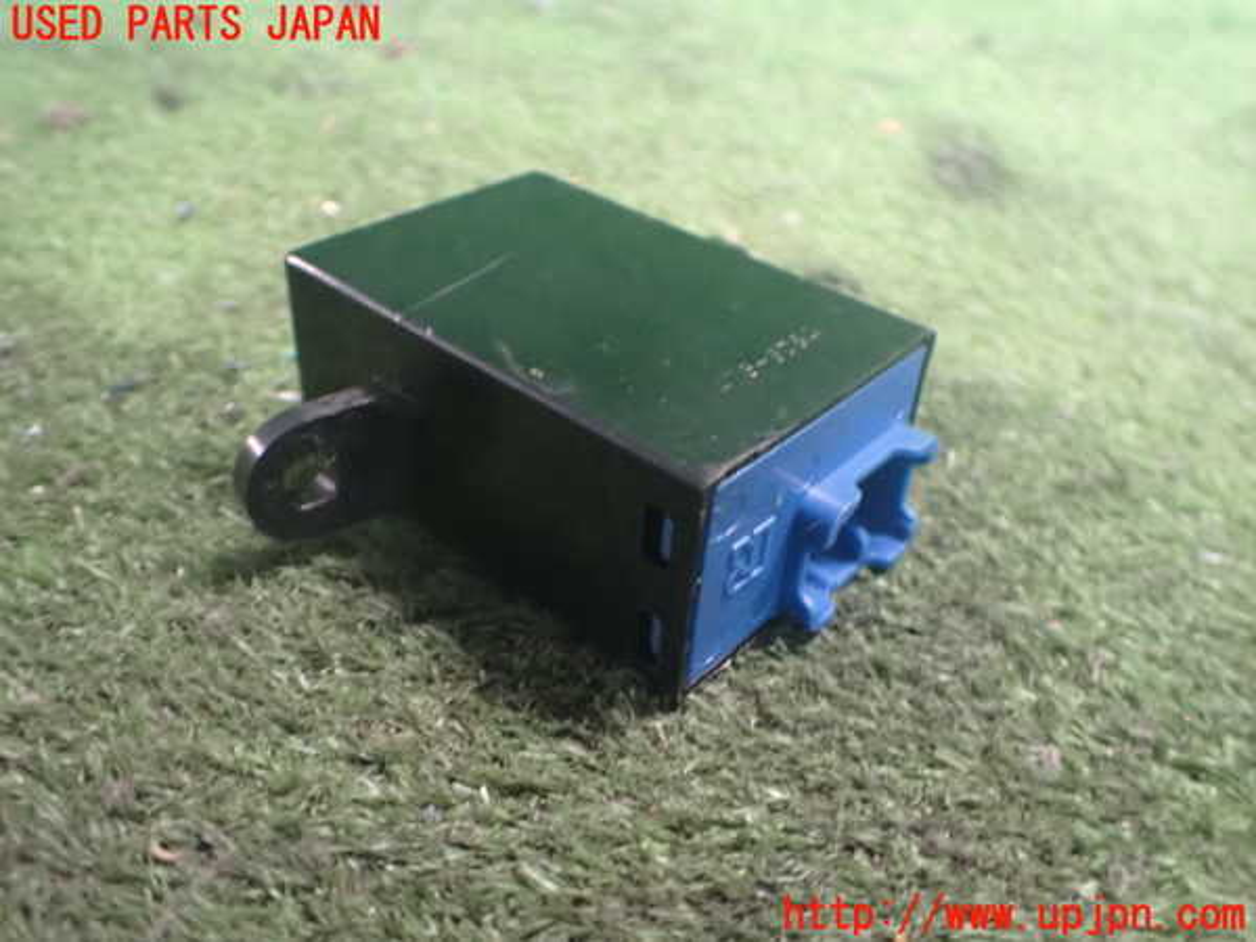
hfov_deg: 60.0
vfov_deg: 46.8
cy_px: 471
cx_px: 628
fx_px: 1089
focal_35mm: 30
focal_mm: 5.4
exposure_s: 1/30
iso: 1250
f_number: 2.3
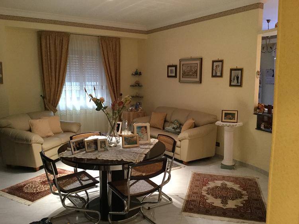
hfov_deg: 58.3
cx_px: 150
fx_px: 268
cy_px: 112
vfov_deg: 45.5
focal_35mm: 31
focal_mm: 3.3
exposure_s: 1/33
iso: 200
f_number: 2.4
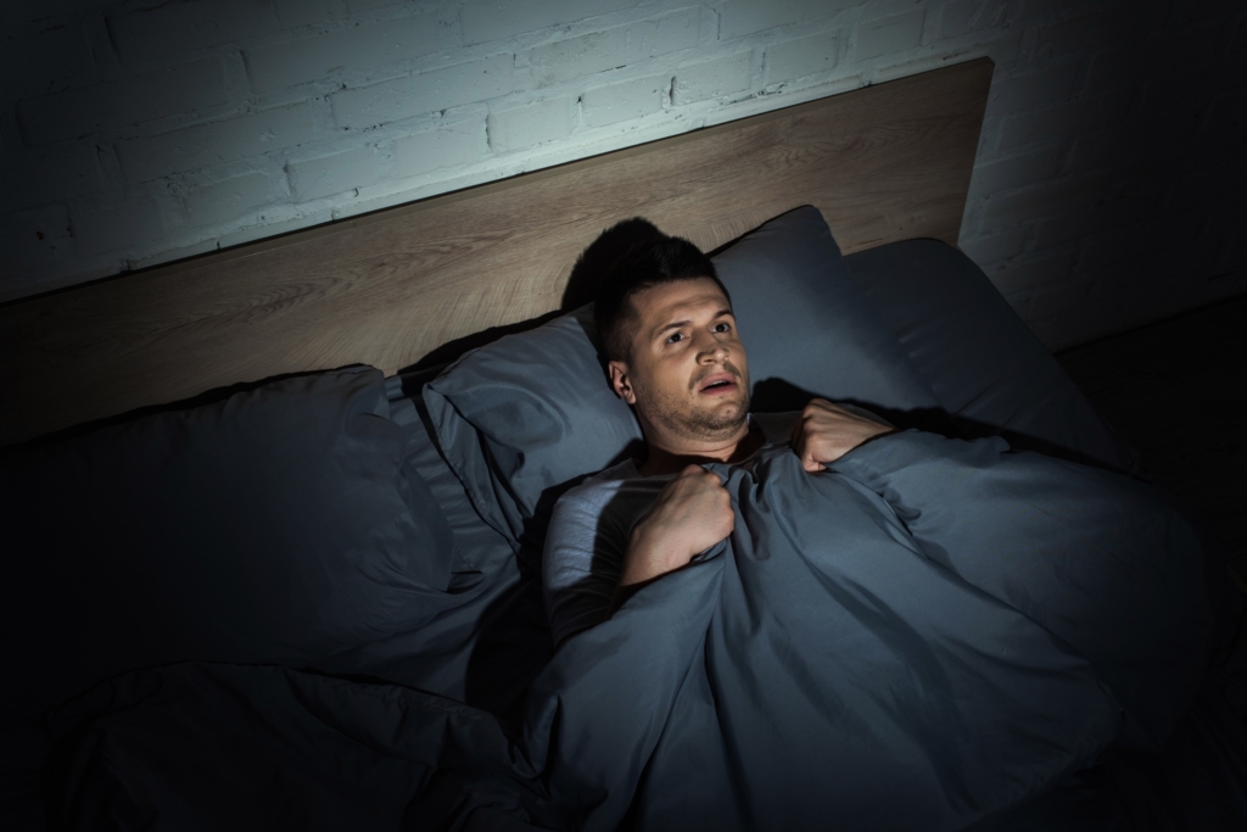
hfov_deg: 39.6
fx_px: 1732
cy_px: 416
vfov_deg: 27.0
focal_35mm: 50
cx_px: 624
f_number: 4.5
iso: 200
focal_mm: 50
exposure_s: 1/160
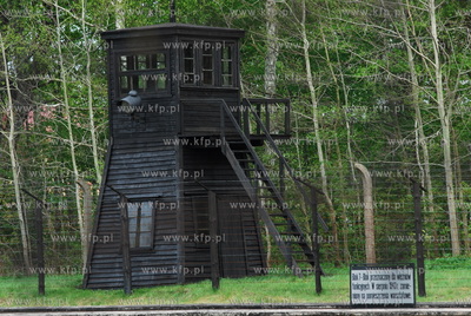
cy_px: 158
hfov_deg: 8.1
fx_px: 3341
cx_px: 236
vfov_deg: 5.4
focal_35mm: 255
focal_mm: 170
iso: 200
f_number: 7.1
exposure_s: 1/100
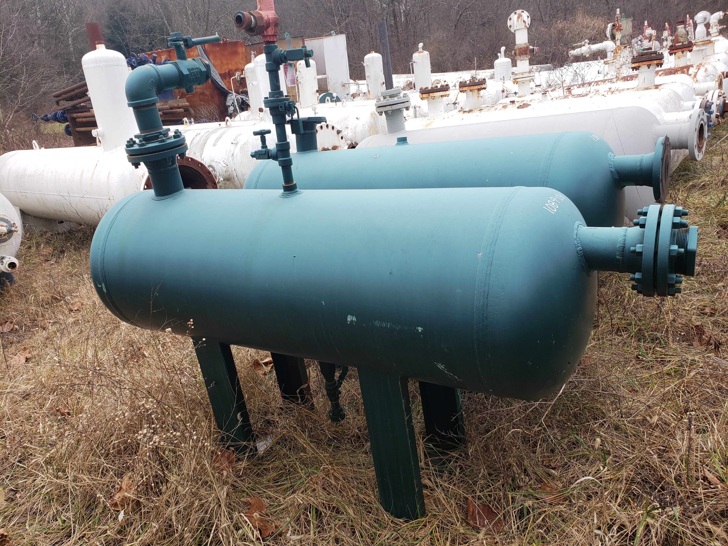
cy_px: 273
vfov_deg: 53.1
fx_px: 547
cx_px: 364
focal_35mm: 26
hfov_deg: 67.3
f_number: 2.4
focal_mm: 4.3
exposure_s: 1/232
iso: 50
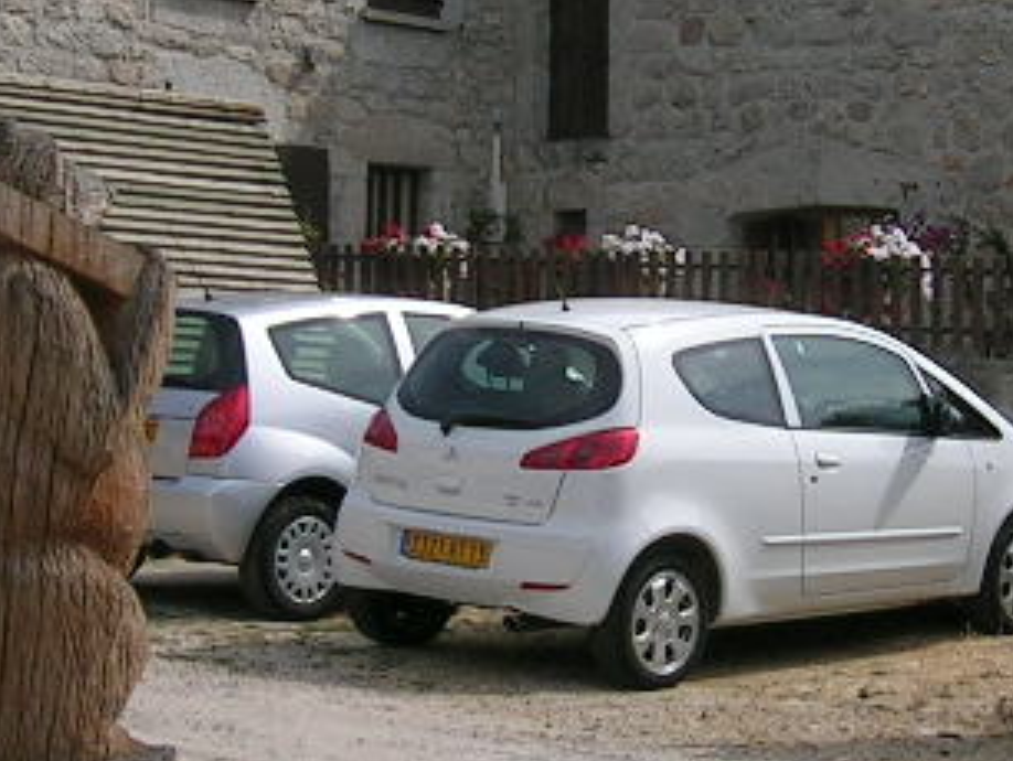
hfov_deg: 16.8
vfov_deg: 12.7
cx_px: 662
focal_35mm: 117
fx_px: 3427
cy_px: 314
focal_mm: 5.4
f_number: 4.8
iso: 50
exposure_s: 1/514
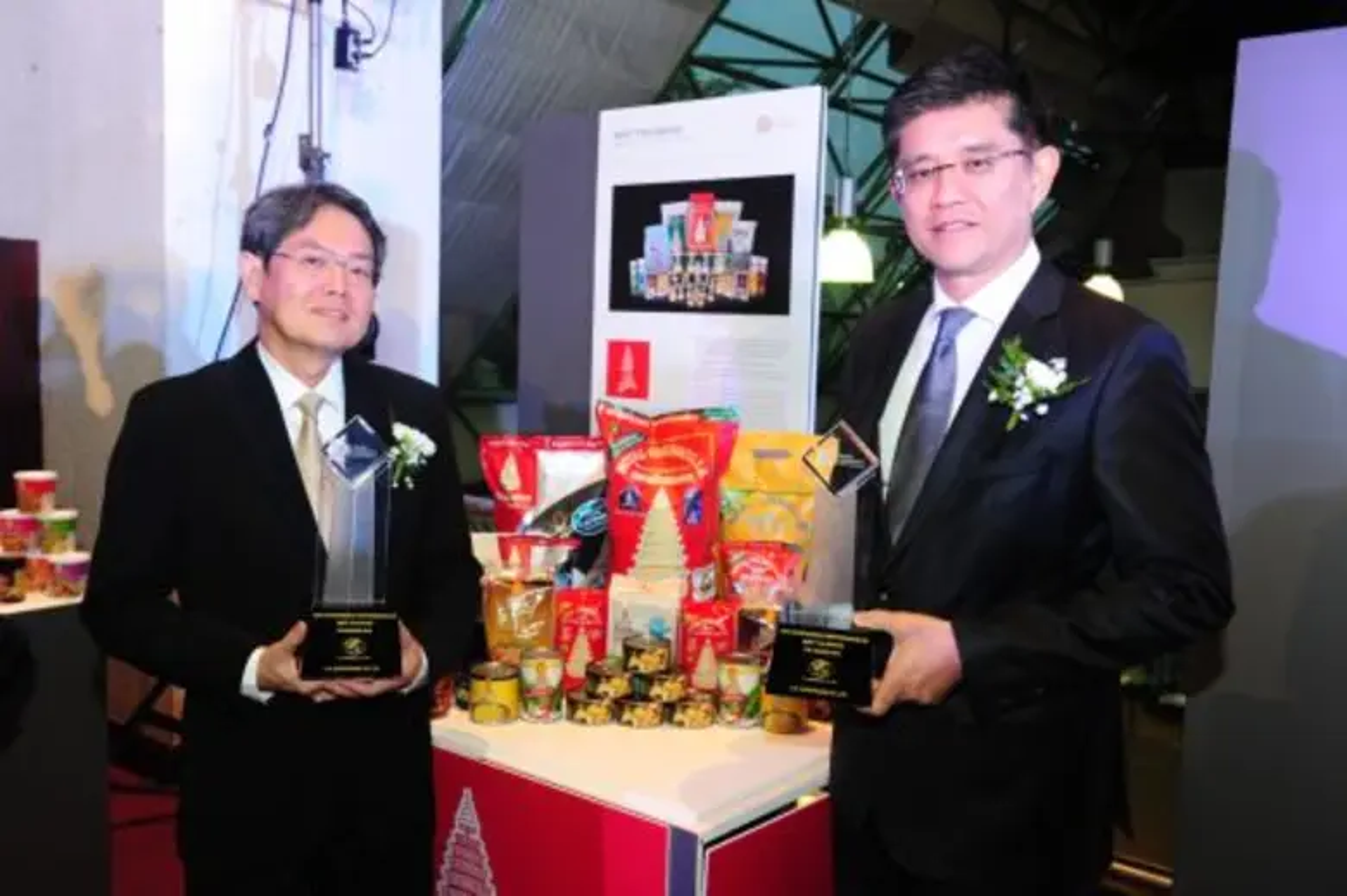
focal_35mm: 32
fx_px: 1197
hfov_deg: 58.7
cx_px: 674
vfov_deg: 41.1
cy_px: 448
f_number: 5.6
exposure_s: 1/80
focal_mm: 32
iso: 2000
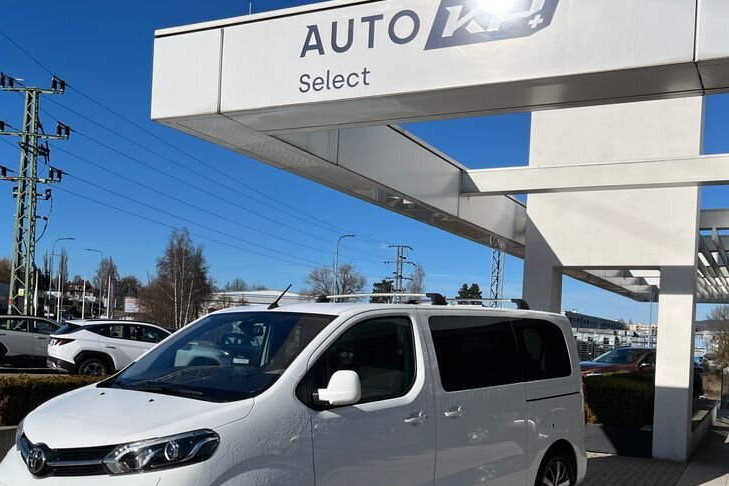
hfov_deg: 50.7
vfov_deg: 34.8
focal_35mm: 38
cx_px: 370
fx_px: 769
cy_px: 320
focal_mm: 5.1
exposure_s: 1/7353
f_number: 1.6
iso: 50
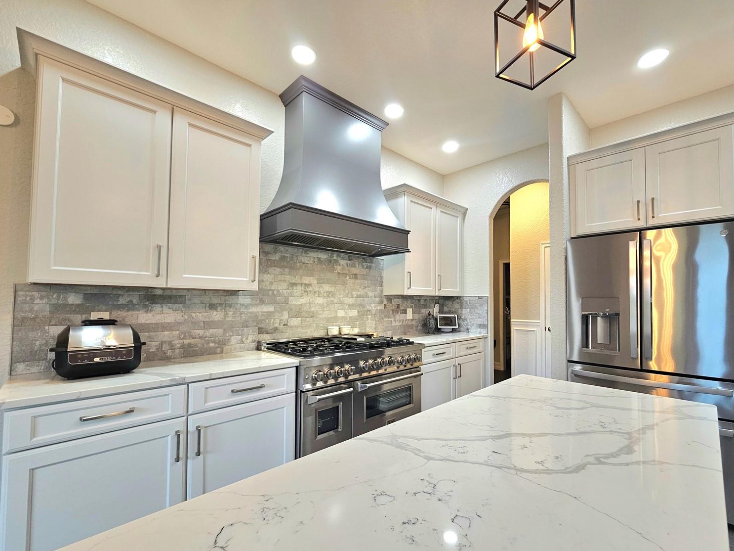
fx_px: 297
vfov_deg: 85.5
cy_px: 295
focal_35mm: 14
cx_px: 388
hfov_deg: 102.0
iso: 160
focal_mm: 2.2
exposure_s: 1/60.2
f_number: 2.2
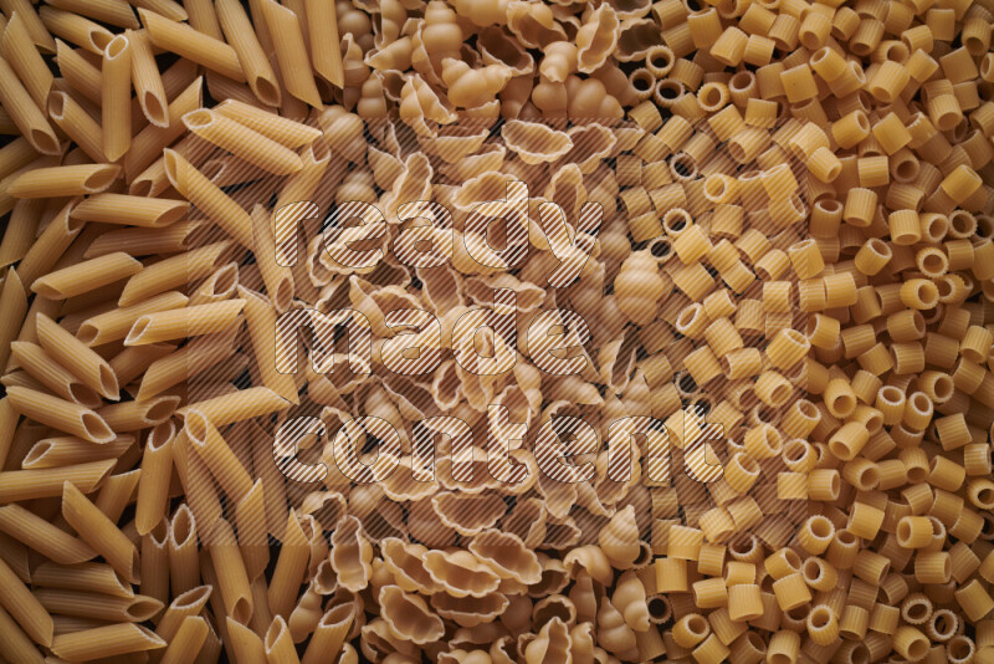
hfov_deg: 39.6
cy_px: 332
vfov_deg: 27.0
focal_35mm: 50
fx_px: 1381
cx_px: 497
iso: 160
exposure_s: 1/100
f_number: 8
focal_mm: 50
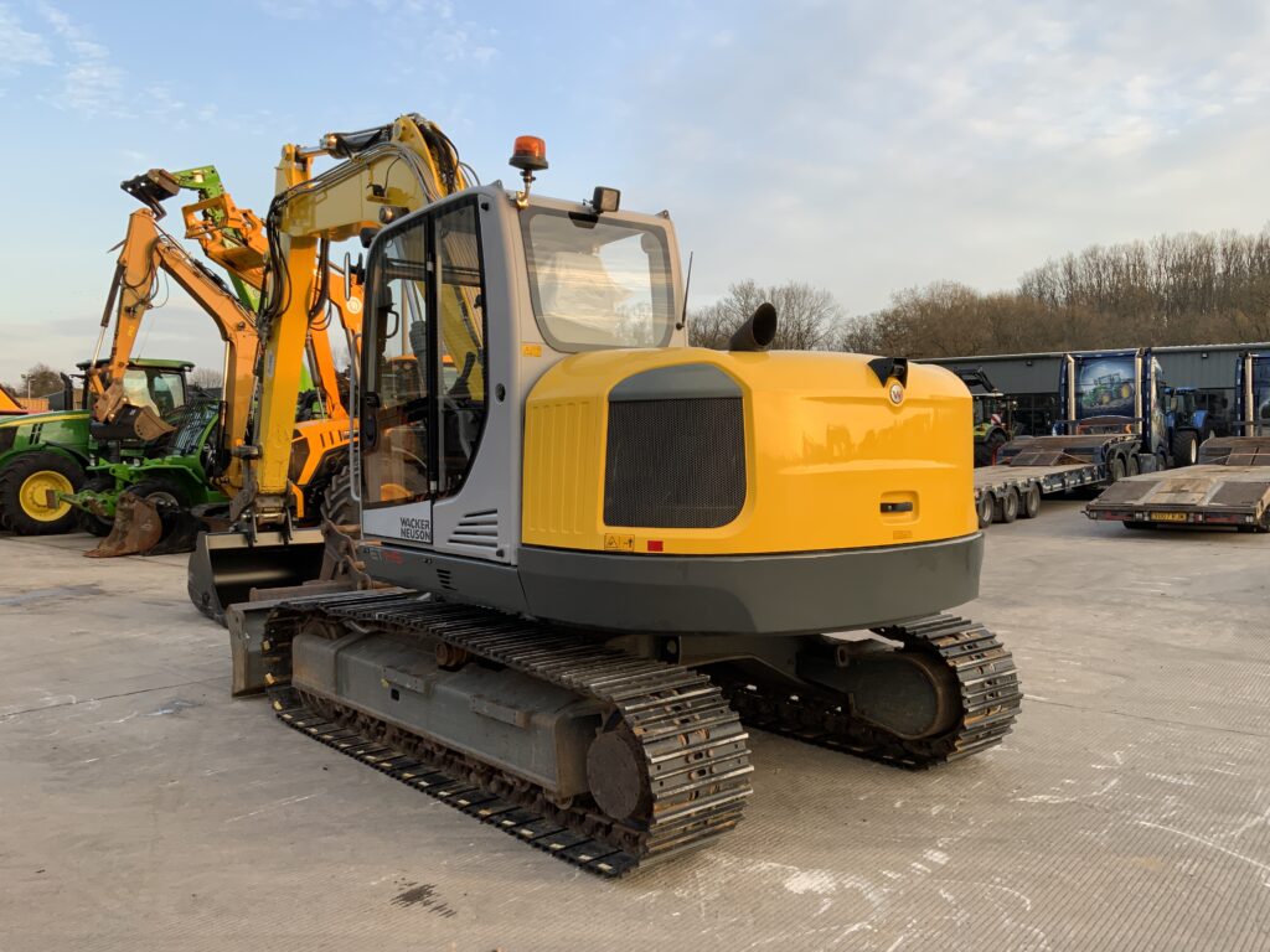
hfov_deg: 61.7
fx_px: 1064
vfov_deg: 48.2
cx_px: 635
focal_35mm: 29
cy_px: 476
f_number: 1.8
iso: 16
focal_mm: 3
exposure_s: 1/150
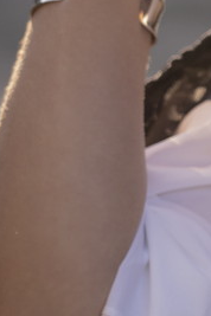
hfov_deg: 2.9
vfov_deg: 4.4
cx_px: 376
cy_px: 88
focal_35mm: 471
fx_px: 4141
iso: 1600
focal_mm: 105
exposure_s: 1/1250
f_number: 4.5
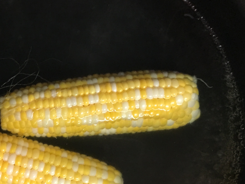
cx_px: 42
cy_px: 135
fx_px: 375
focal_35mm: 53
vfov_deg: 27.2
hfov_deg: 34.8
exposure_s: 1/30
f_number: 2.2
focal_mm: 4.15
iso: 200
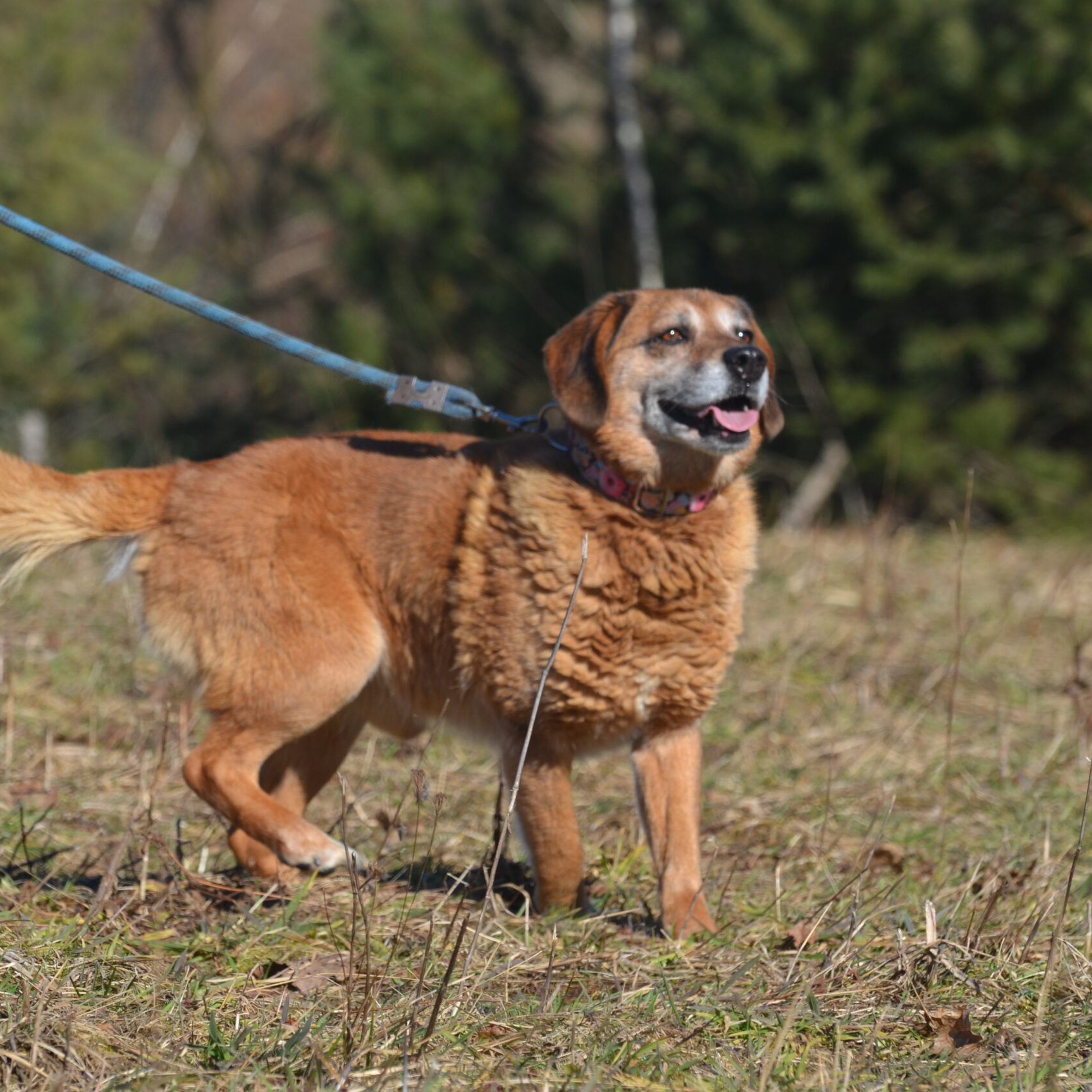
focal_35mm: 318
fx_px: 11337
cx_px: 463
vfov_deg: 5.5
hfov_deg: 5.5
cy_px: 547
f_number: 6.3
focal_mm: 165
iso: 200
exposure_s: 1/640
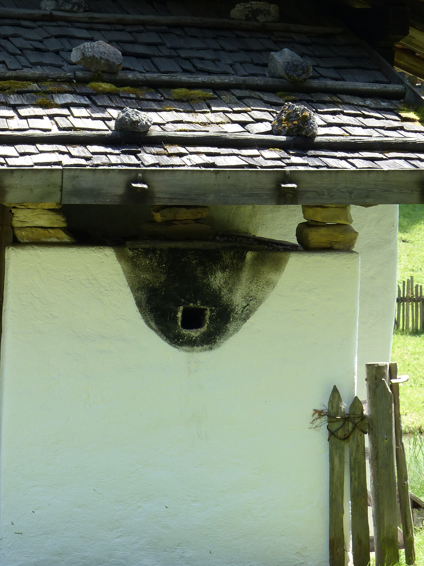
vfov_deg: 9.9
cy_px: 107
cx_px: 229
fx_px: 3266
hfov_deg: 7.4
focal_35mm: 200
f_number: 4
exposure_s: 1/160
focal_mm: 20.5
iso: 100
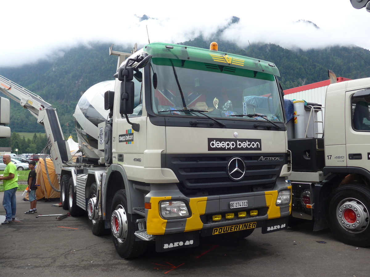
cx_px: 185
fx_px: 310
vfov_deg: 48.2
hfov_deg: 61.7
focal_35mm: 29
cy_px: 138
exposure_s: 1/500
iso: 80
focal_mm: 6
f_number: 2.8
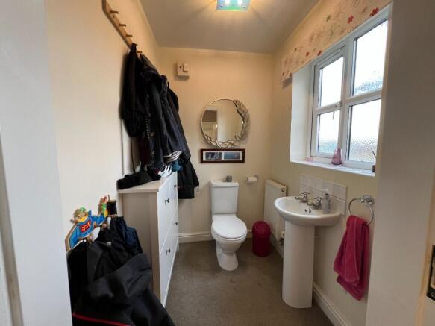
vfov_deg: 89.9
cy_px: 163
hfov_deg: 106.2
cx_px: 218
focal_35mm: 13
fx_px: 163
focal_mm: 1.57
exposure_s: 1/100
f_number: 1.8
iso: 200
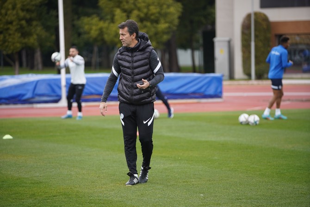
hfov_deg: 13.7
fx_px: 1292
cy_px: 104
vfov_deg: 9.2
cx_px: 155
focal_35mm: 150
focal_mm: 150
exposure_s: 1/1000
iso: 320
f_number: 2.8
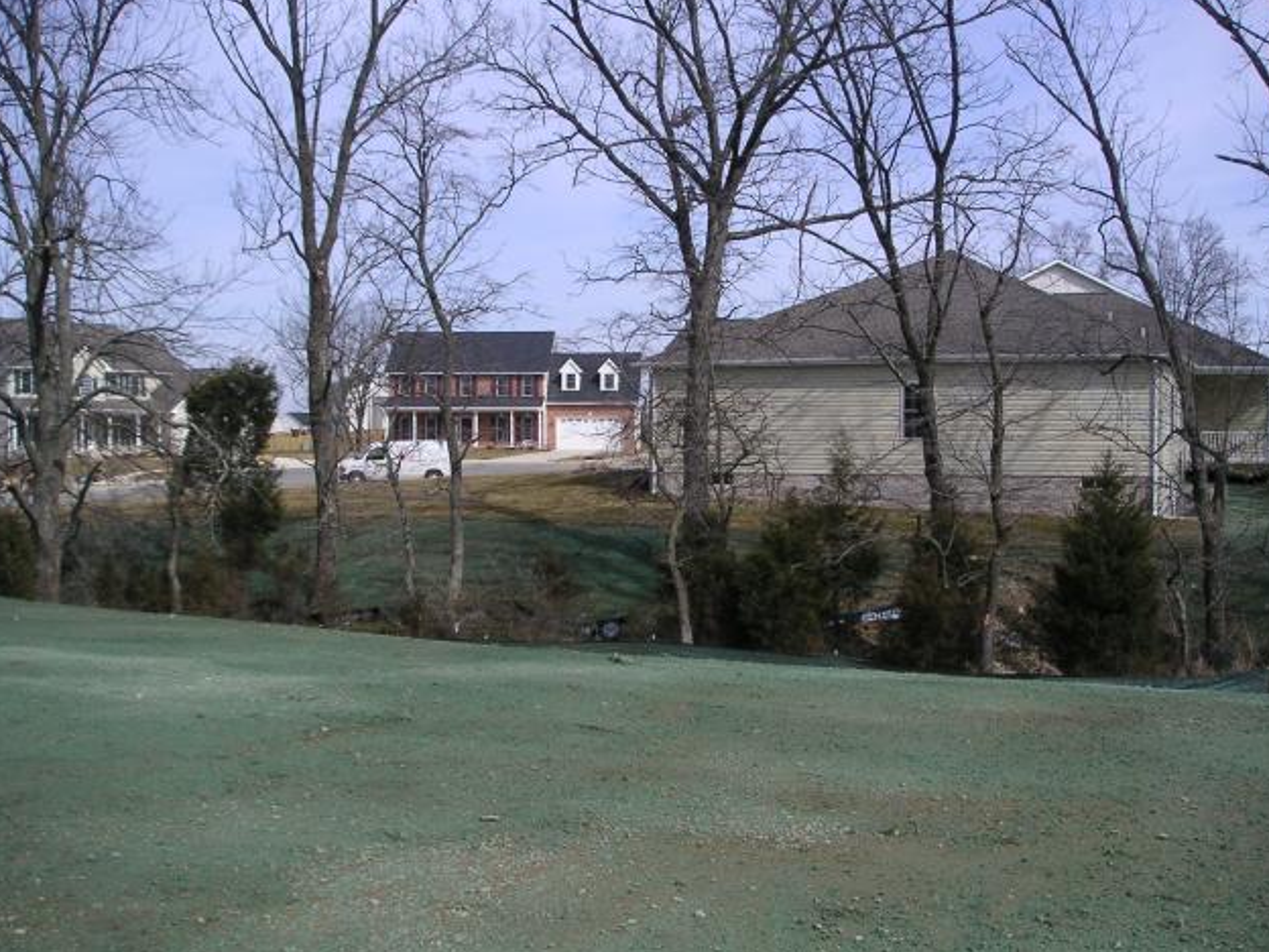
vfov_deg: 36.8
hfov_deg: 47.9
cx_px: 645
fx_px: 1430
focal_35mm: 39
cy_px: 474
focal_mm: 6
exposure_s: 1/180
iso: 50
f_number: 6.7
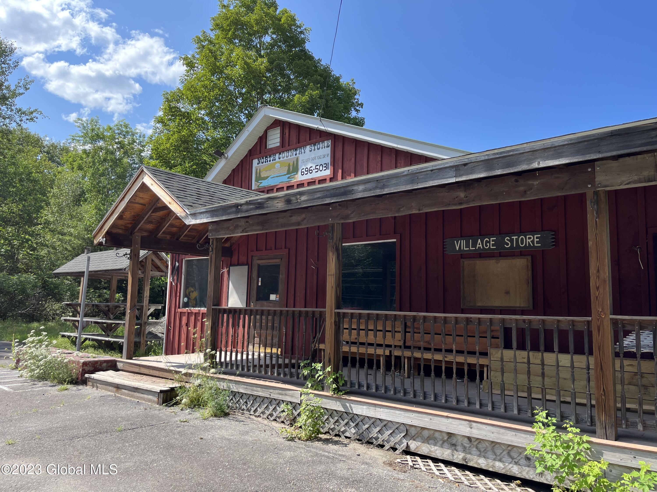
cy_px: 246
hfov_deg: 67.3
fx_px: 493
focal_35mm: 26
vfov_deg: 53.1
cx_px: 328
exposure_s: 1/1497
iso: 50
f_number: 1.6
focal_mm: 5.1
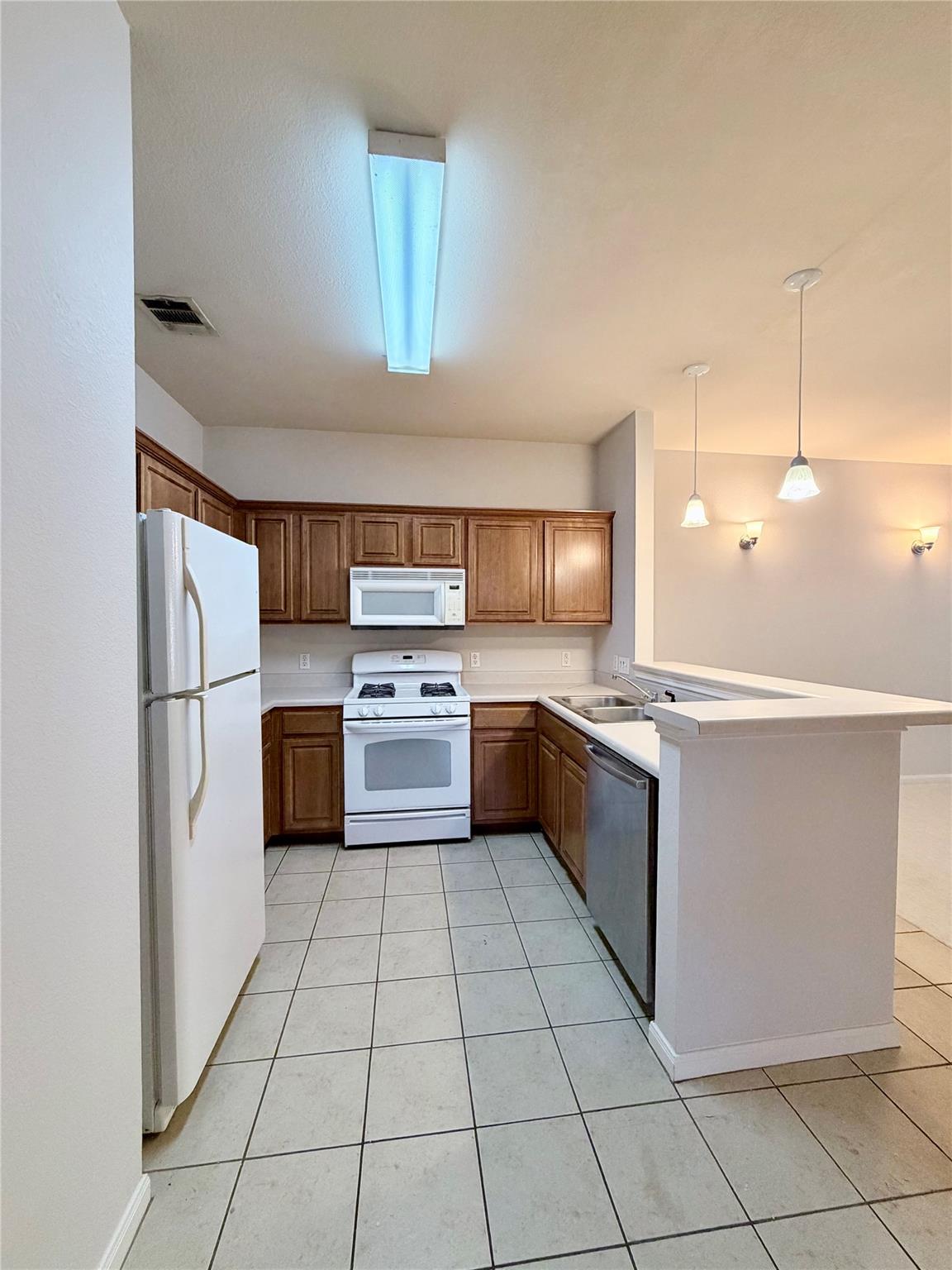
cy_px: 635
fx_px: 513
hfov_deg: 85.7
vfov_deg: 102.1
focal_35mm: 14
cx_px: 476
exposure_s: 1/60
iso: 320
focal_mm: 2.22
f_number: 2.2
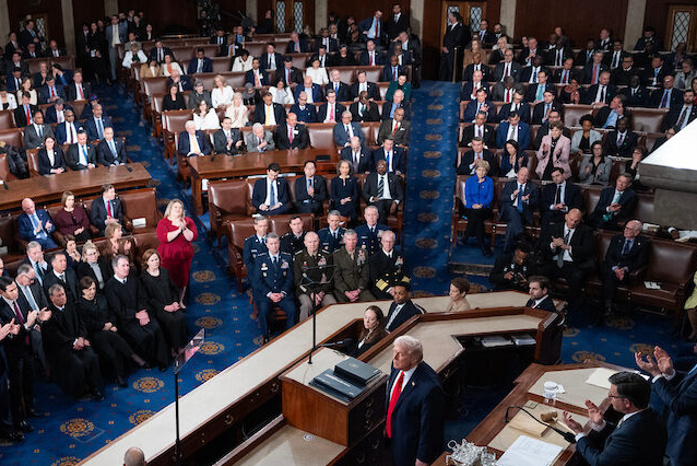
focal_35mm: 47
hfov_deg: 40.5
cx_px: 162
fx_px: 910
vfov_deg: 28.7
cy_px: 245
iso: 2000
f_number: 2.8
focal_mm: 25
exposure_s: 1/640
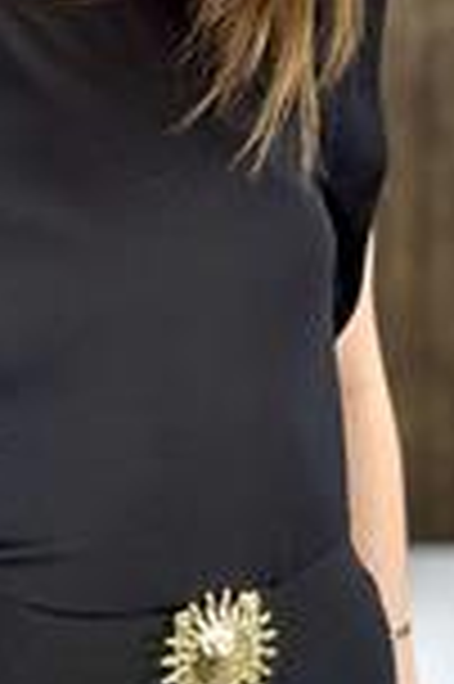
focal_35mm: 82
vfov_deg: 24.2
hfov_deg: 16.6
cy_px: 99
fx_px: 1555
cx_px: 153
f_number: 1.9
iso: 64
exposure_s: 1/100
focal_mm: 2.69
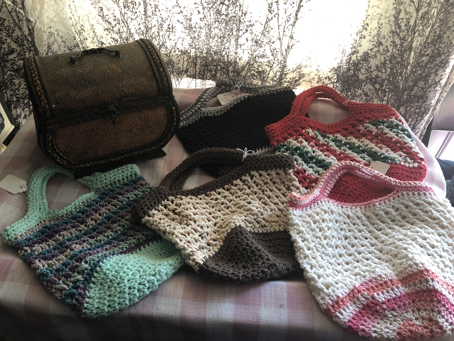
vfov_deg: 49.7
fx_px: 367
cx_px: 227
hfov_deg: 63.4
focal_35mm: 28
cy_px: 170
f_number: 1.8
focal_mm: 3.99
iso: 25
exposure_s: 1/40
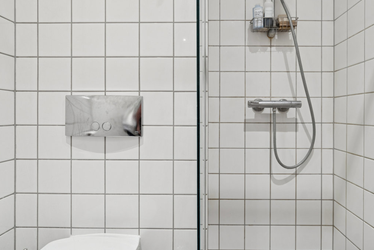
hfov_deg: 75.9
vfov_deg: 55.1
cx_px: 204
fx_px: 239
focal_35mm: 23
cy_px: 120
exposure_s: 1/5
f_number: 8
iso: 200
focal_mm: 14
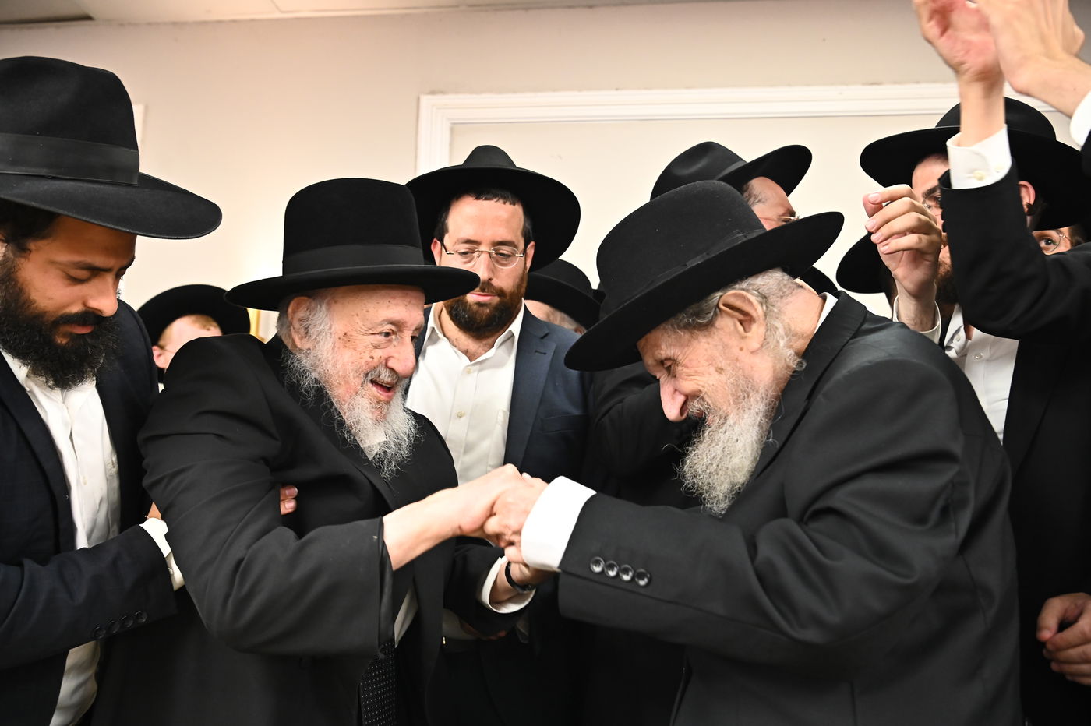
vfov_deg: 41.1
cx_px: 546
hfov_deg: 58.7
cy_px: 363
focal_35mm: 32
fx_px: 969
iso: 3200
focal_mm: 32
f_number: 4.5
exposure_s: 1/200
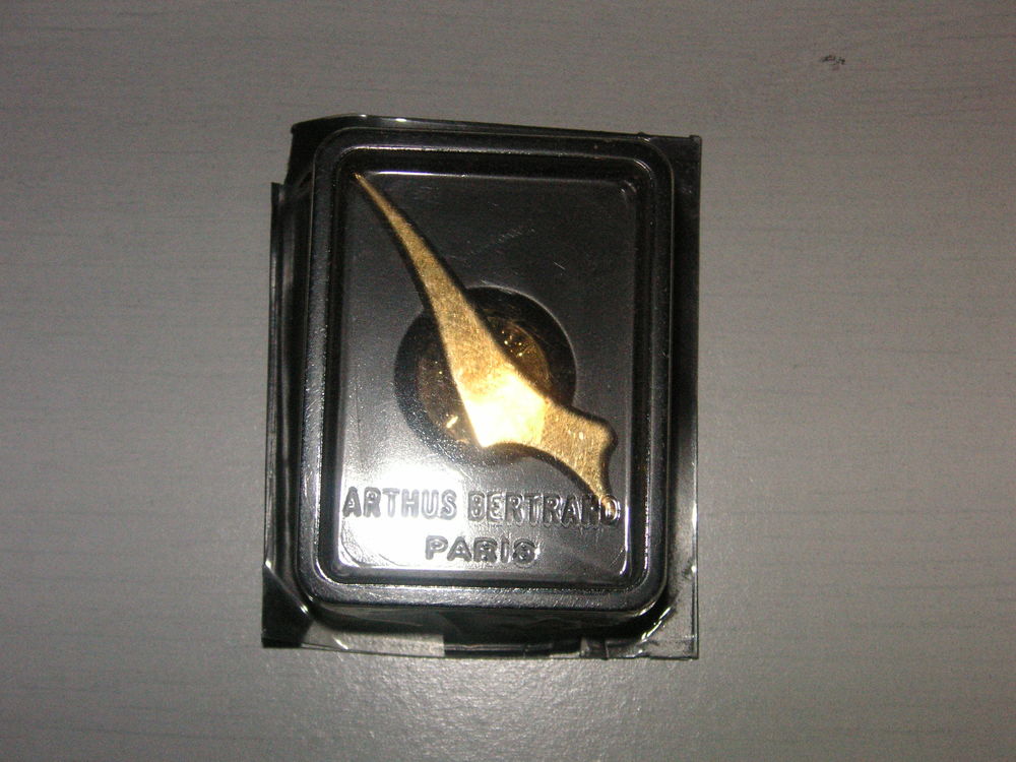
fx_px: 1937
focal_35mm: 66
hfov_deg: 29.4
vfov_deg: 22.3
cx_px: 508
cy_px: 381
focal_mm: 11
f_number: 9.5
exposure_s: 1/60
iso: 160
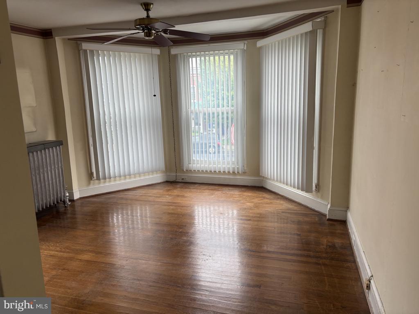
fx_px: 315
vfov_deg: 53.1
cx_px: 210
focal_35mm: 26
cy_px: 157
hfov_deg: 67.3
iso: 50
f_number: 1.6
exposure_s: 1/121
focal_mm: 5.96
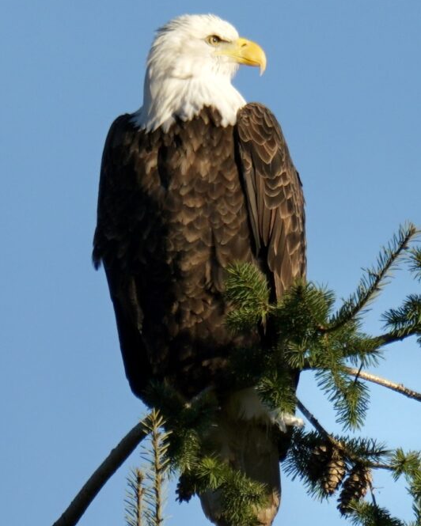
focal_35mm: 678
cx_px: 210
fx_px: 10560
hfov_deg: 2.3
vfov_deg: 2.9
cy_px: 248
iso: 200
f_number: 6.3
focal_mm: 600
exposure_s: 1/1000
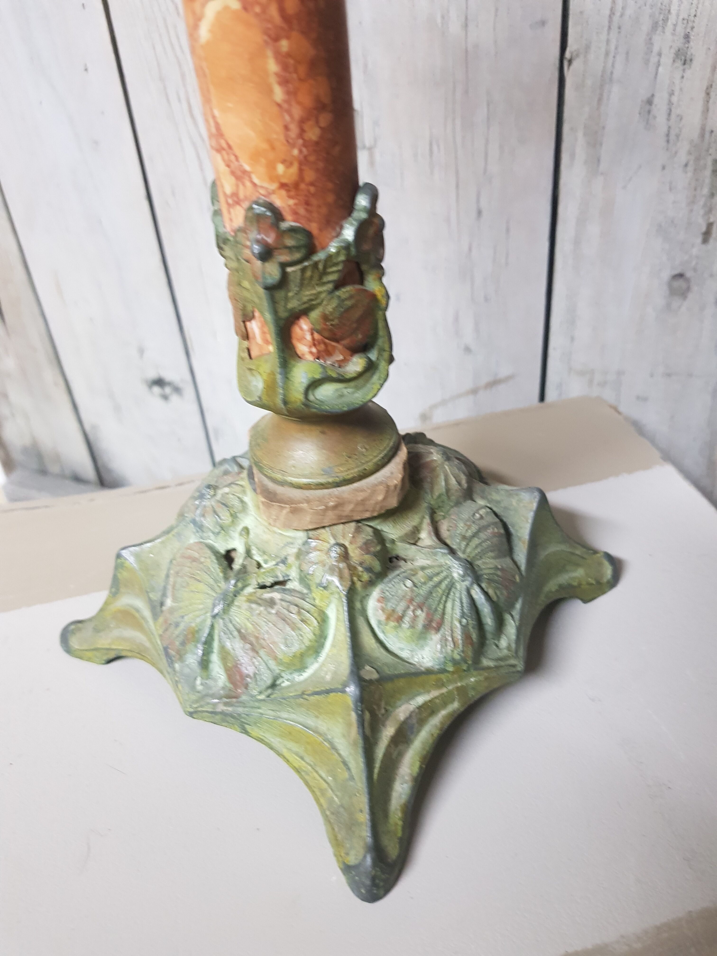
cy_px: 478
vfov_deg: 67.3
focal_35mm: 26
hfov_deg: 53.1
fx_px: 718
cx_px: 358
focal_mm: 4.3
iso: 250
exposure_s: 1/20
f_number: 1.7
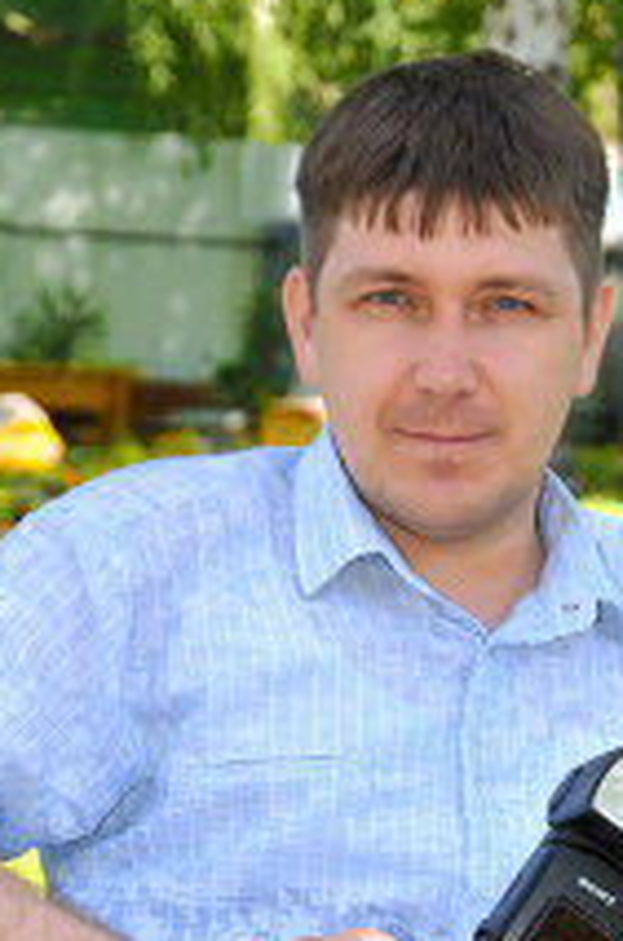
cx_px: 471
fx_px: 4017
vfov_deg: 13.3
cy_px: 760
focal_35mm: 154
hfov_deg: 8.9
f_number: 5.6
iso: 200
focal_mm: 56
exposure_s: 1/250
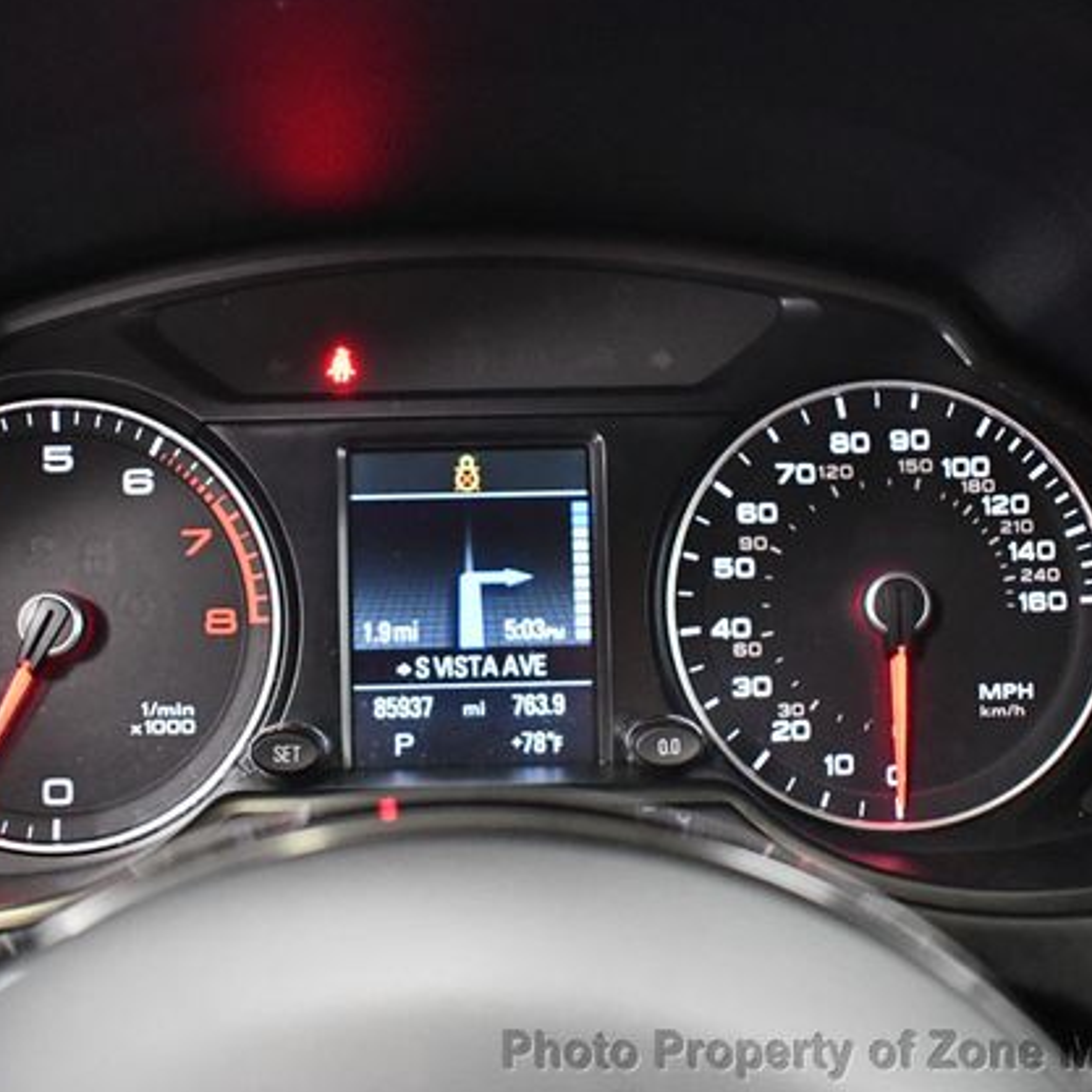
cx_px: 471
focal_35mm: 47
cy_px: 542
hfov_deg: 36.0
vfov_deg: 36.1
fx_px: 1677
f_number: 3.5
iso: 5000
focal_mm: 18
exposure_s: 1/60
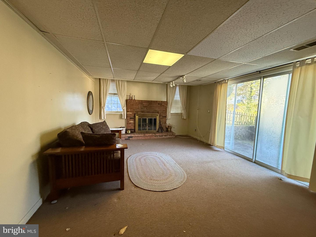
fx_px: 128
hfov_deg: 102.1
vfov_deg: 85.7
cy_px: 118
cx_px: 158
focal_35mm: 14
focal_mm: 2.22
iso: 500
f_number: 2.2
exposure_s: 1/60
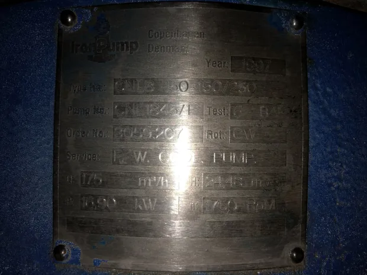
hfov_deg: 63.4
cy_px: 138
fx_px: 297
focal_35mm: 28
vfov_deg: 49.7
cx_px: 184
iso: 20
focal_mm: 3.99
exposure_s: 1/1656
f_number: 1.8
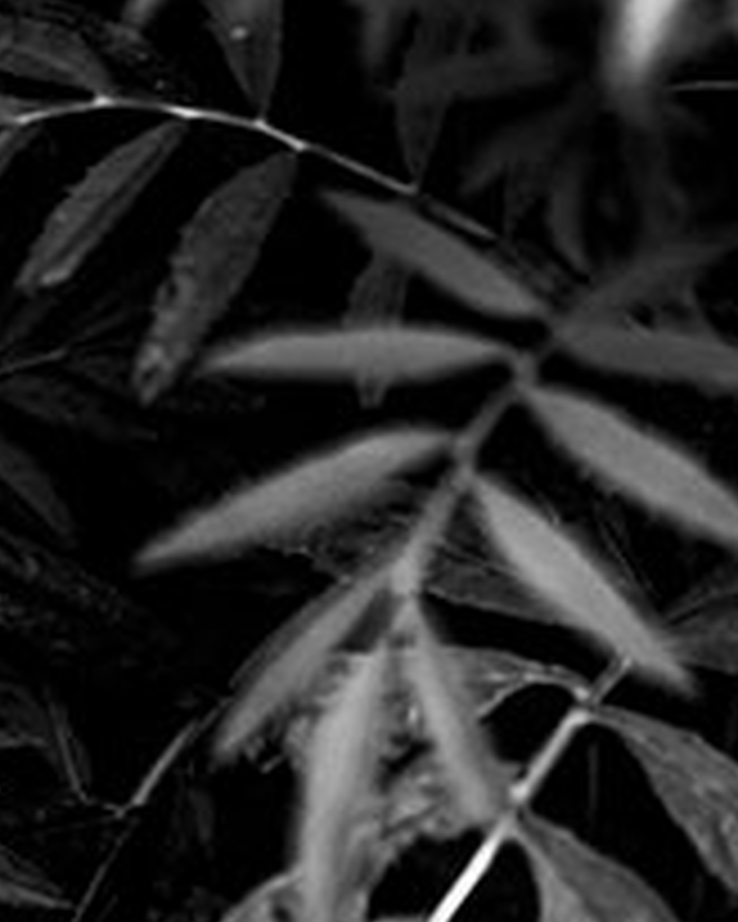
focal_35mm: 481
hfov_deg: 3.2
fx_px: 13132
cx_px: -230
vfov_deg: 4.0
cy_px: 659
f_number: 6
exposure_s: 1/250
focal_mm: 210
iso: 3200
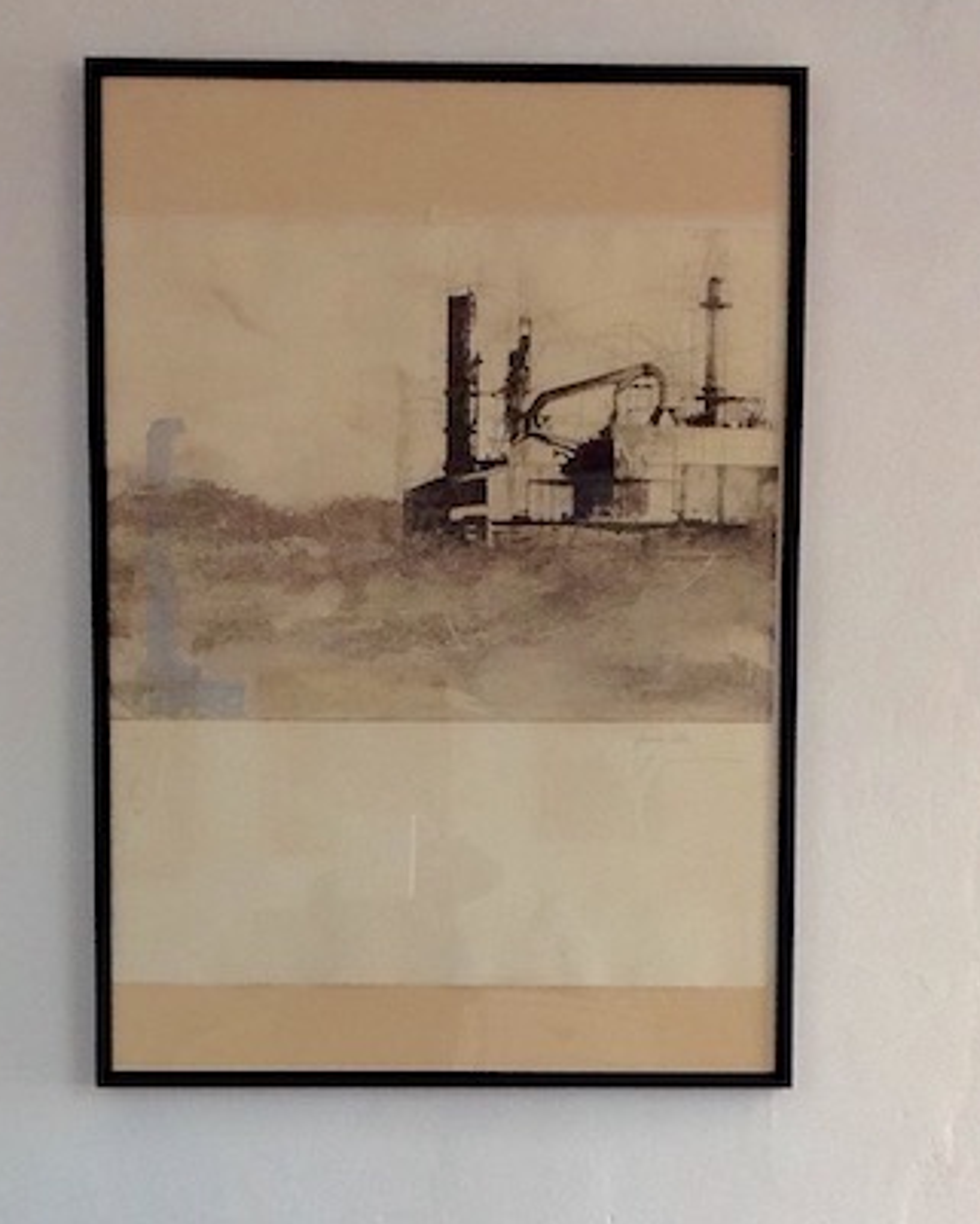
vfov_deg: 20.4
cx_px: 440
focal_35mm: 91
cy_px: 1204
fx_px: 3298
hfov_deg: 16.9
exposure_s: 1/120
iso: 100
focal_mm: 4.28
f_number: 2.4
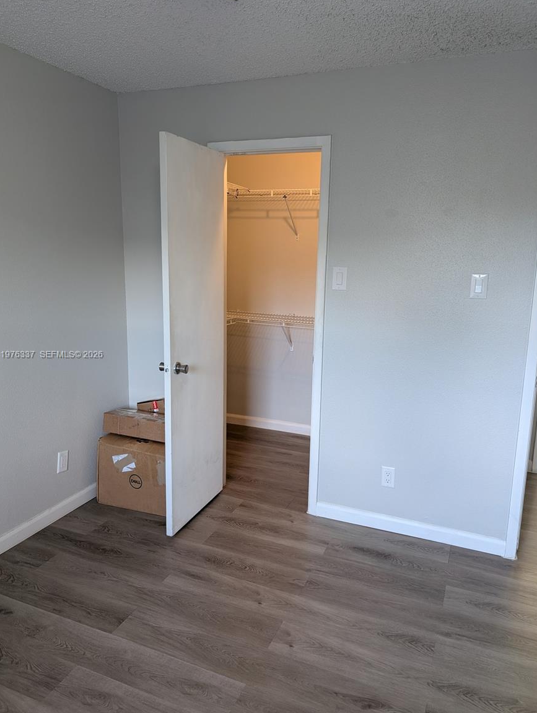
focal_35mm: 25
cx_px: 268
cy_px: 355
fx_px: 516
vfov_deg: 69.3
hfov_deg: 55.0
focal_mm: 6.9
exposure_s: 1/60
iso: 166
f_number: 1.68
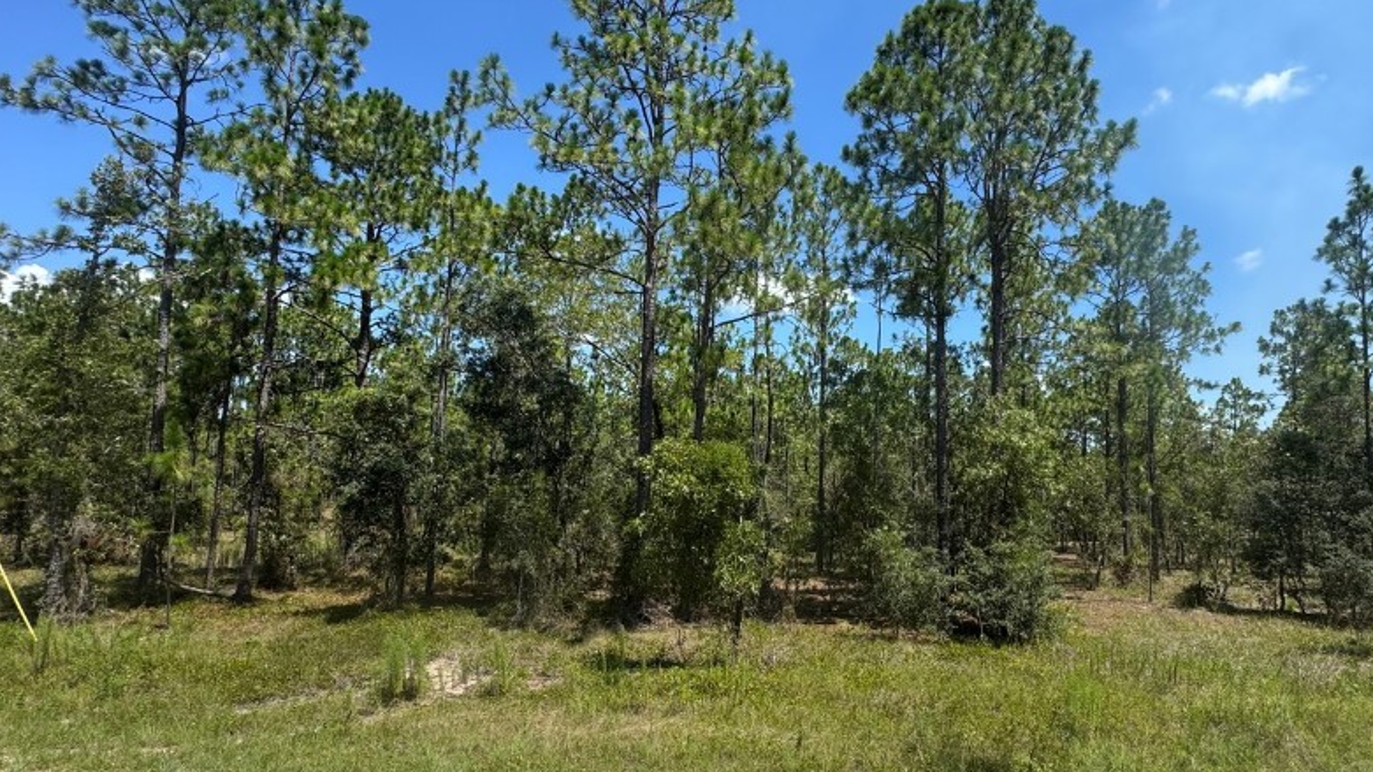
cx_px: 803
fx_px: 728
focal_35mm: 20
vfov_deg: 55.8
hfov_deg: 85.9
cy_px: 420
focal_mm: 2.22
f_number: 2.2
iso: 40
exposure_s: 1/796
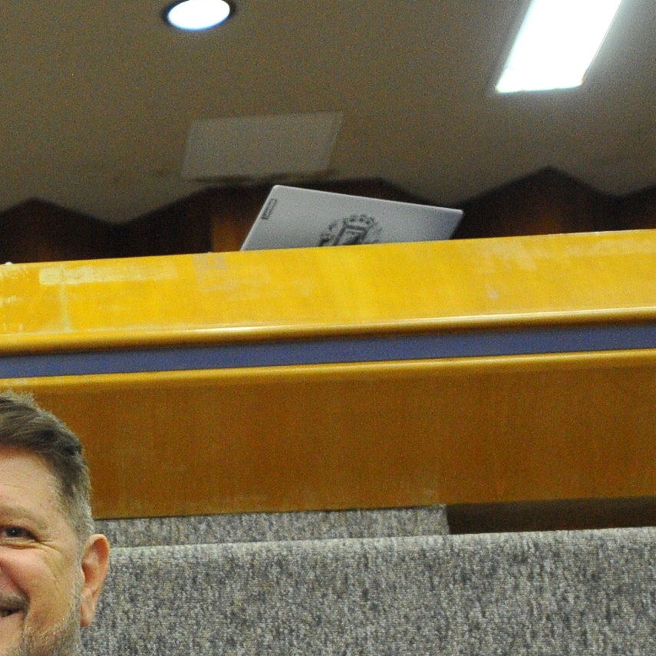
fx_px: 2466
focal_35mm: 115
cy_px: 514
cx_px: -338
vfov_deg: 15.1
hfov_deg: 14.2
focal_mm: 24
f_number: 2.8
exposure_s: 1/125
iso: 1600
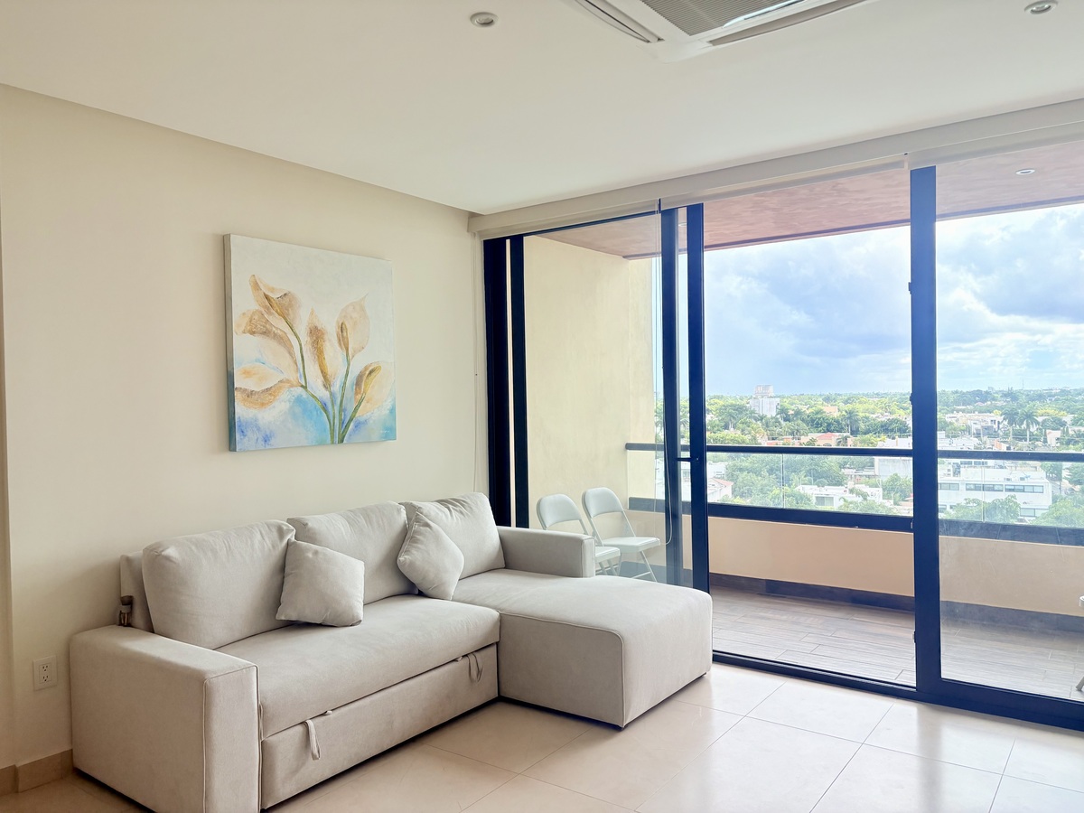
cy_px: 406
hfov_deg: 67.3
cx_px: 542
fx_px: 814
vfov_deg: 53.1
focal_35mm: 26
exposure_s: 1/920
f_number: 1.6
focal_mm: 5.96
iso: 64
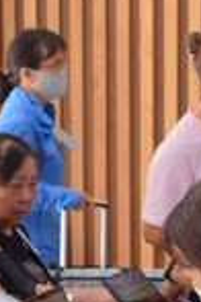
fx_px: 1851
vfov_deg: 9.3
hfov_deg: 6.2
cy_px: 226
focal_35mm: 221
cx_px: -17
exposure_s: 1/160
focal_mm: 50
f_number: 4.5
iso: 800
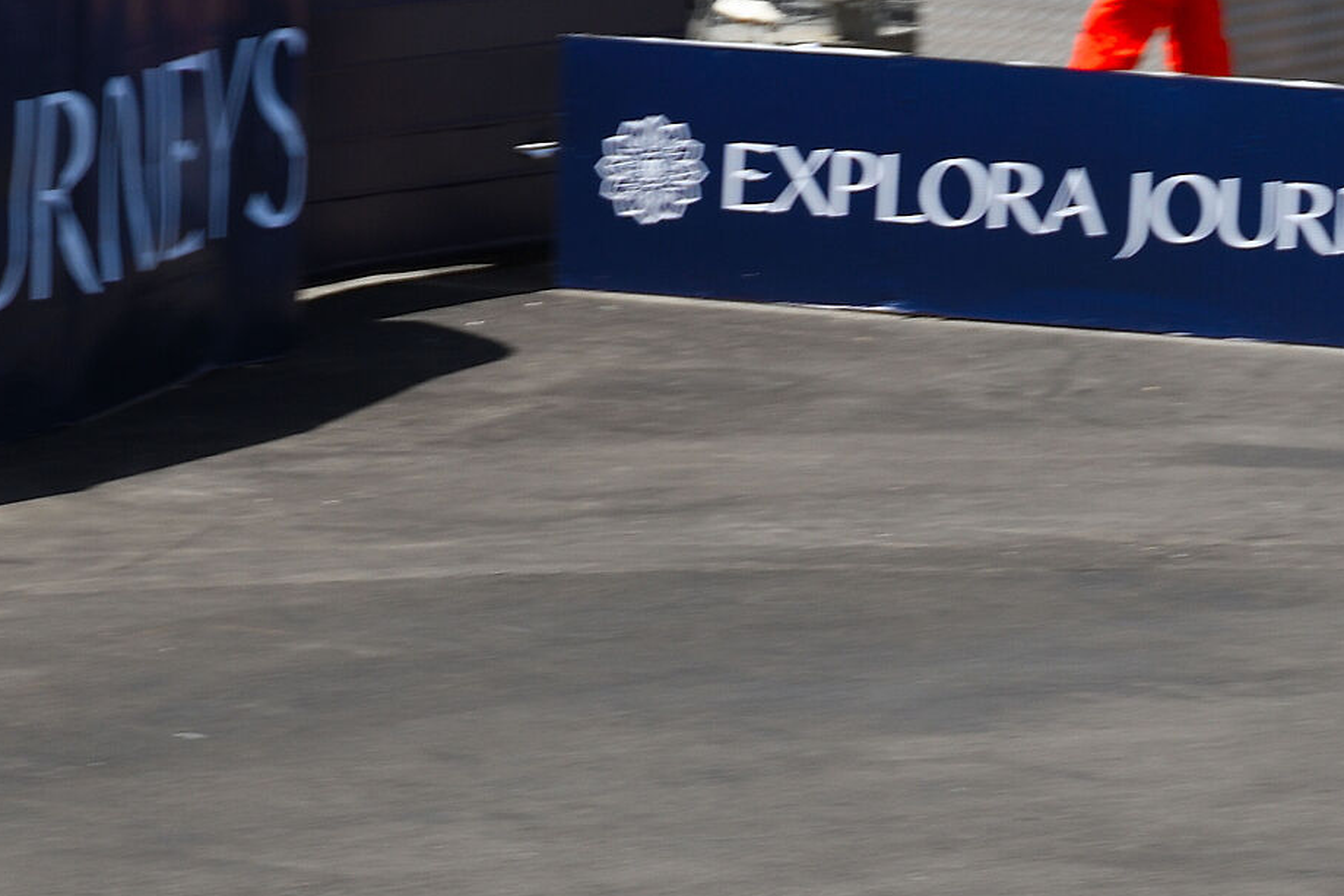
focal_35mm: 352
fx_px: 13145
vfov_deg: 3.9
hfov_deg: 5.8
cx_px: 1208
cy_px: 1128
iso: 250
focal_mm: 90
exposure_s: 1/500
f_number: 8
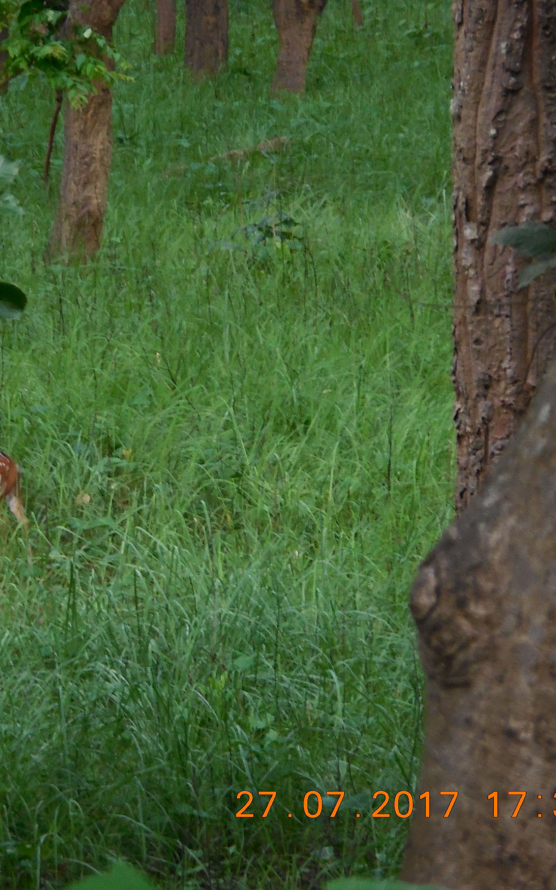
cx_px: 49
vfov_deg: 4.9
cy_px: 444
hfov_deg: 3.1
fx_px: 10304
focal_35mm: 425
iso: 450
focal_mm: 54
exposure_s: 1/60
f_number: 6.5
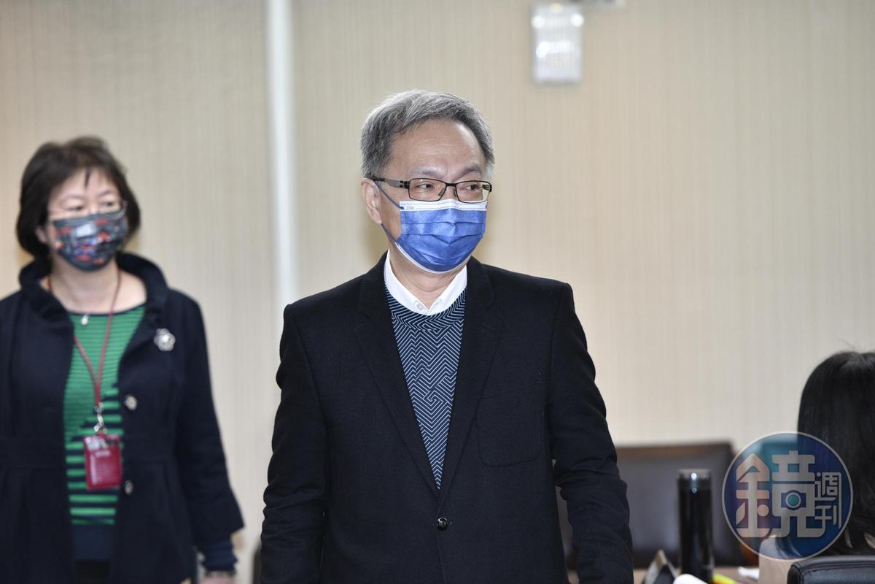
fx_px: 3646
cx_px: 438
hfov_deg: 13.7
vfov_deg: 9.1
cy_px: 292
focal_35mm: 150
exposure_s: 1/250
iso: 800
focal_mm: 150
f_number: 4
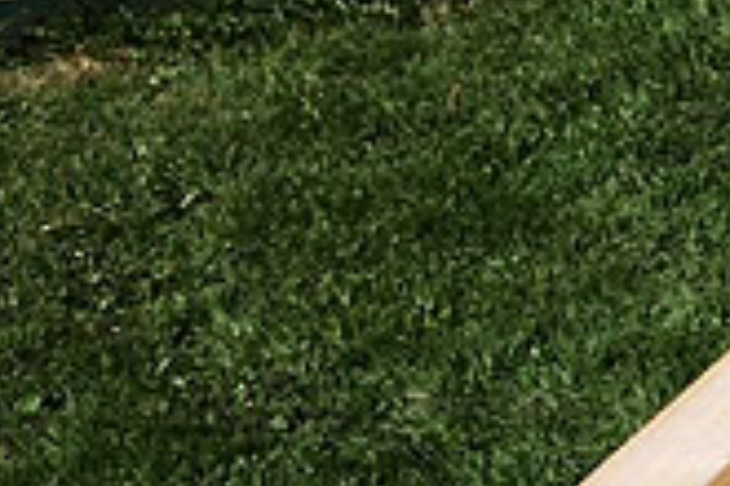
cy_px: 521
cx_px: 1323
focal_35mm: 121
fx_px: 2453
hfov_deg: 14.7
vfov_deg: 11.2
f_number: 2.2
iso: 32
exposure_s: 1/3731
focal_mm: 4.12
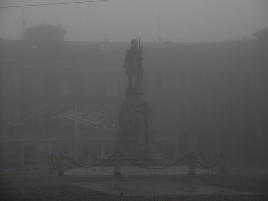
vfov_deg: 14.2
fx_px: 805
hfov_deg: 18.9
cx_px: 134
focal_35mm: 104
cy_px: 100
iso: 100
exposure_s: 1/500
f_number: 4.8
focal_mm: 18.6
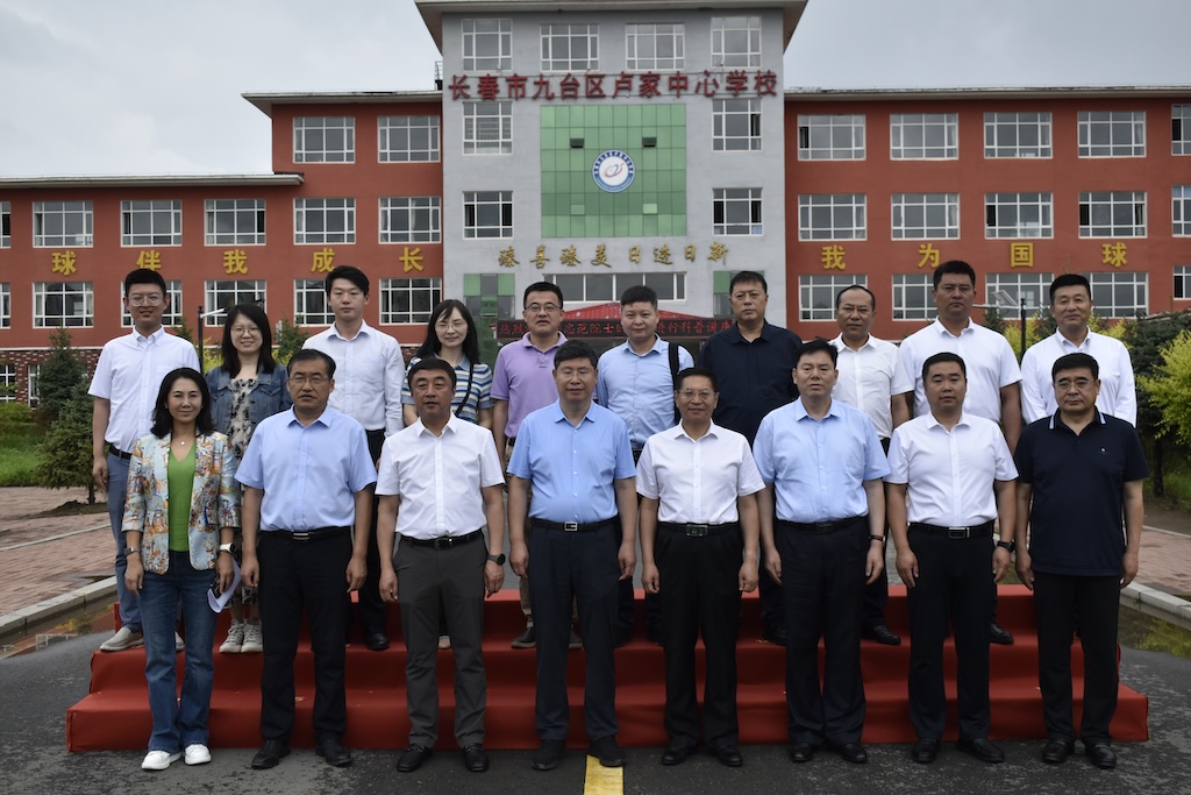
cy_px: 398
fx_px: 1241
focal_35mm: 38
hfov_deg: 51.3
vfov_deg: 35.5
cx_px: 596
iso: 400
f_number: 6.3
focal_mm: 25
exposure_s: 1/1600
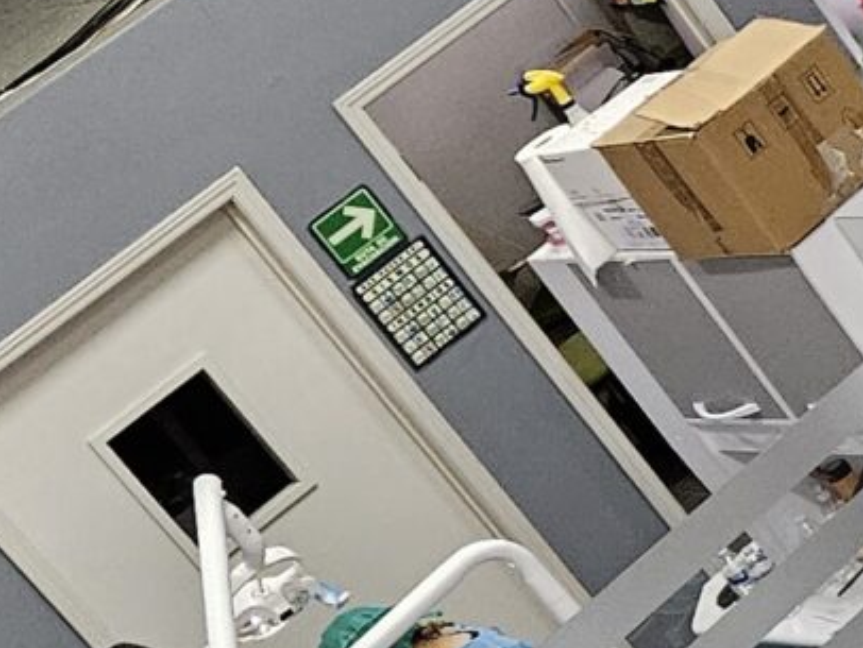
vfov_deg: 10.2
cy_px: 274
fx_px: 3617
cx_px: 1994
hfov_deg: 11.5
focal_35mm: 145
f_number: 1.8
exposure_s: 1/120
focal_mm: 5.4
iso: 500
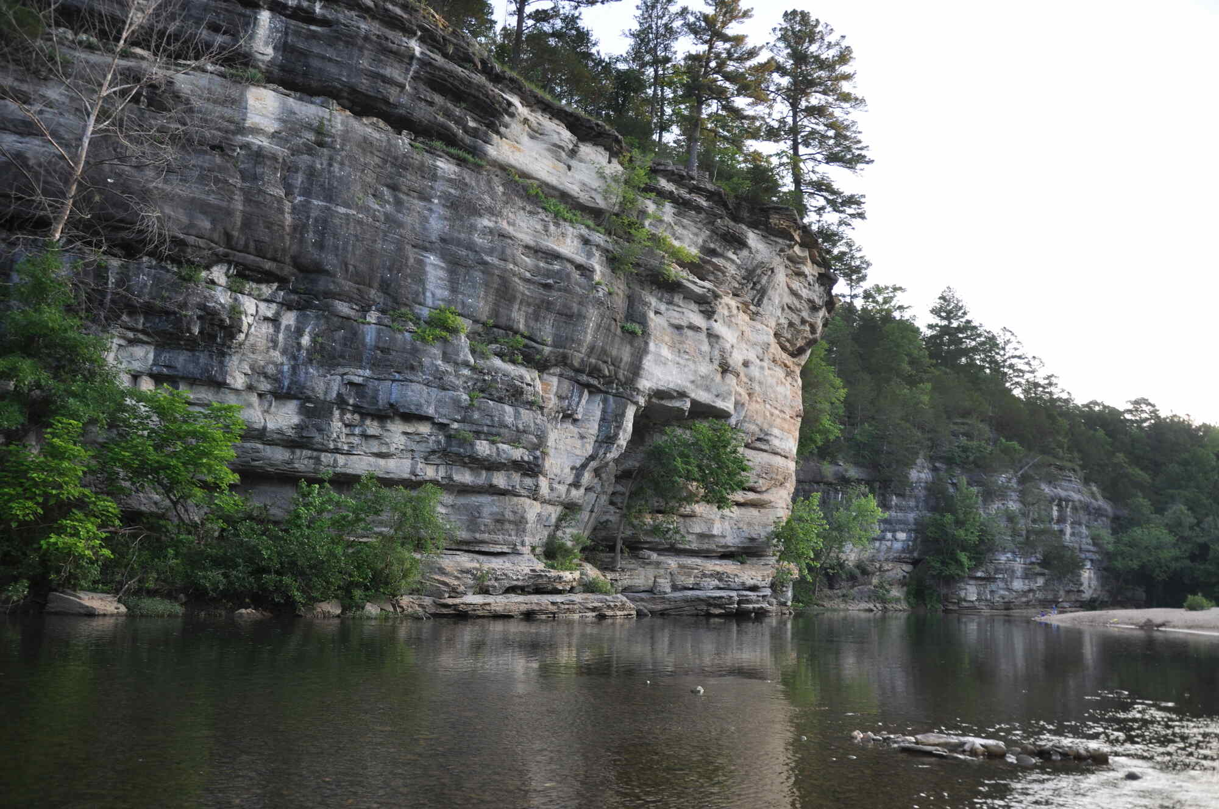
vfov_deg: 47.8
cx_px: 610
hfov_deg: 67.4
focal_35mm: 27
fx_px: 913
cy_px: 404
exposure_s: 1/200
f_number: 3.5
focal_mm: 18
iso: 200
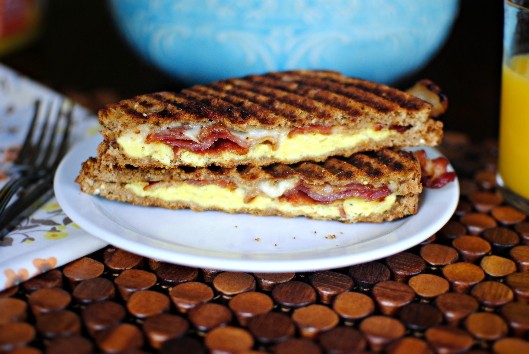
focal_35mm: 52
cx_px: 264
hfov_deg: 37.8
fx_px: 772
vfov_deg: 25.8
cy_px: 177
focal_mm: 35
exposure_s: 1/250
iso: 280
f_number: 1.8
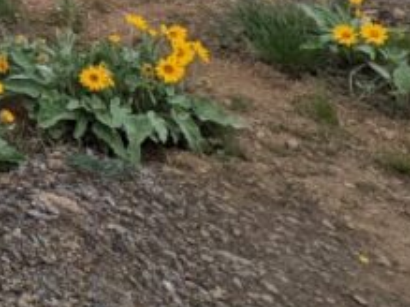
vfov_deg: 14.9
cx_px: -434
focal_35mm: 75
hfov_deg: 17.5
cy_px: -353
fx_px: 888
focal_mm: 2.35
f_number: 2.2
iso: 49
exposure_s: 1/1689
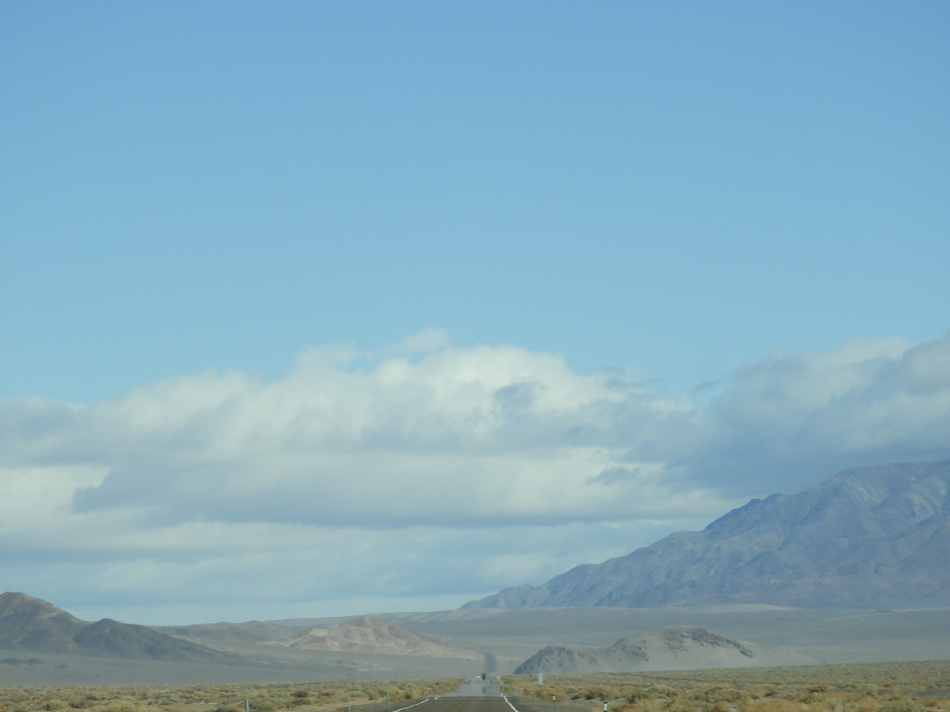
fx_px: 5489
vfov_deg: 7.4
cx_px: 475
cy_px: 356
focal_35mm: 200
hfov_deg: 9.9
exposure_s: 1/640
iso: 100
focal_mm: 35.8
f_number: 5.3
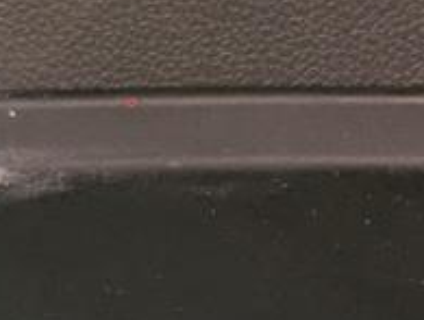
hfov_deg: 5.9
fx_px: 4099
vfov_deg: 4.5
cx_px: 390
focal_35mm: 334
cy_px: 383
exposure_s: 1/24
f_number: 1.89
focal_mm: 5.43
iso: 85
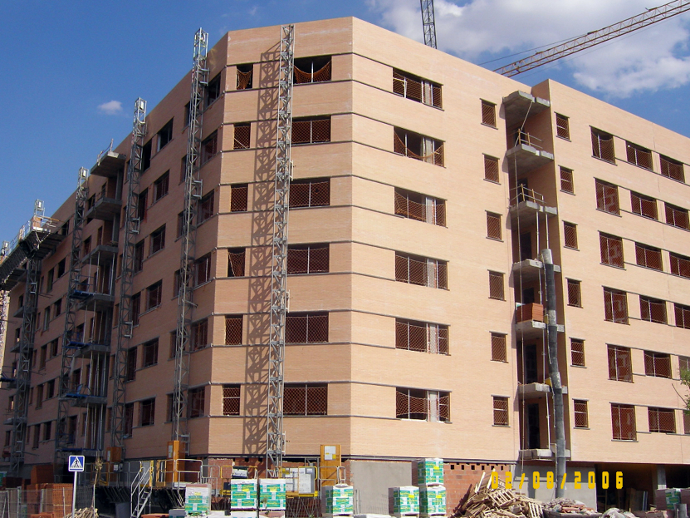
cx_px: 325
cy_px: 266
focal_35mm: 39
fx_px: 777
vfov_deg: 36.8
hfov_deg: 47.8
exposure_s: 1/750
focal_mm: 60
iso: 64
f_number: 4.5
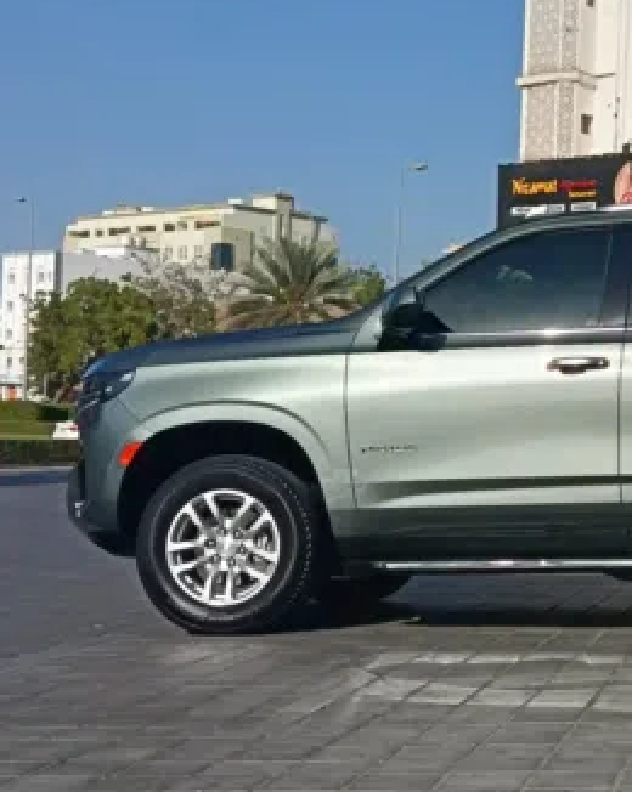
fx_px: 1663
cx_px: 661
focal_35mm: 71
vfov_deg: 26.8
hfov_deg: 20.7
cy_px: 411
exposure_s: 1/838
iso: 103
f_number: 1.75
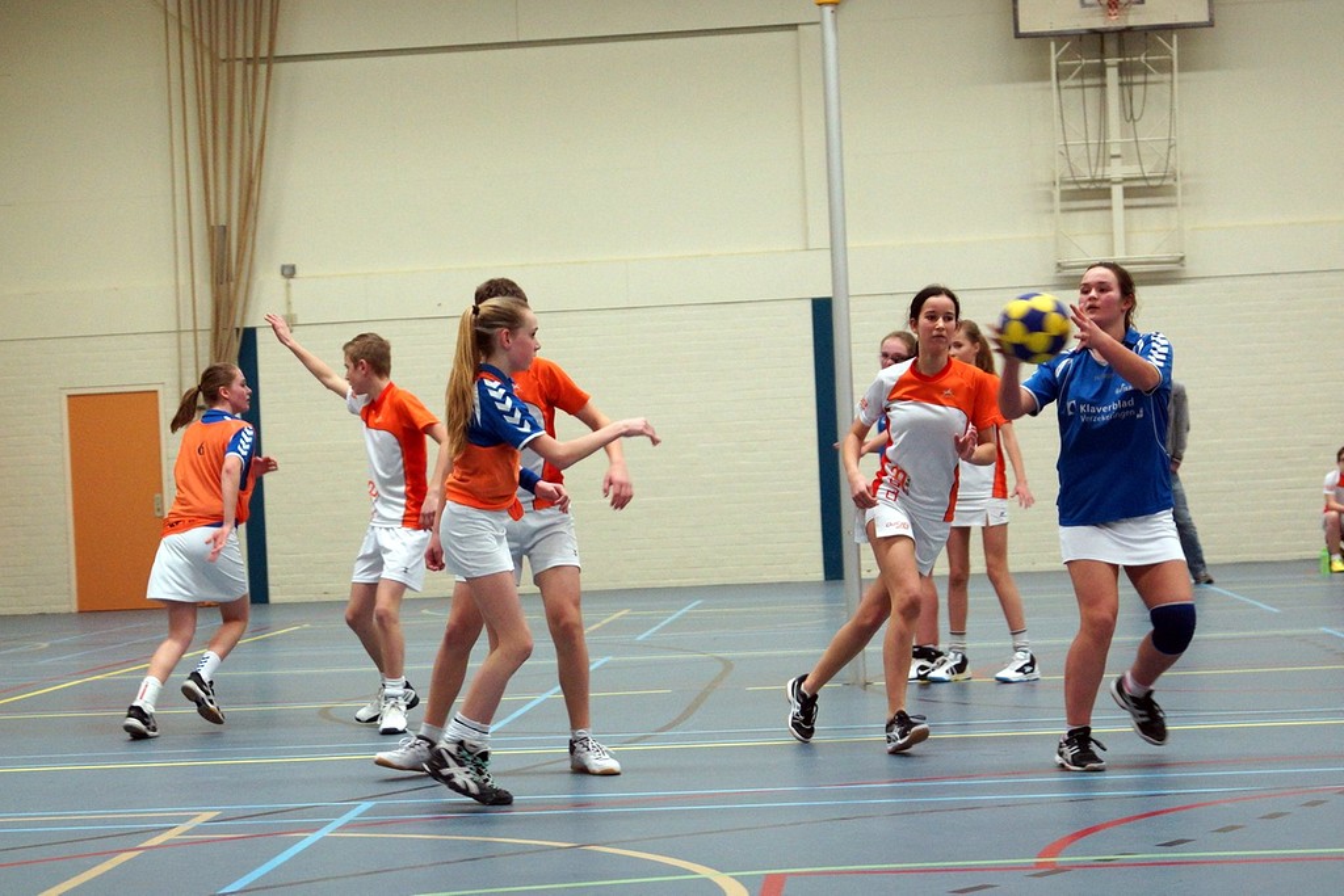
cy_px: 448
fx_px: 1960
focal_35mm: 52
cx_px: 672
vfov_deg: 25.8
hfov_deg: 37.8
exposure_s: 1/160
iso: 1000
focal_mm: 35
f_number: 2.8
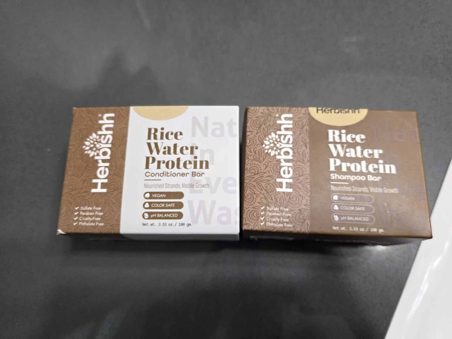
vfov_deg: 58.9
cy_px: 170
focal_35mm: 23
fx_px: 300
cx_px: 226
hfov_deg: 73.9
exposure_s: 1/120
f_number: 1.7
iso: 320
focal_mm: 6.3
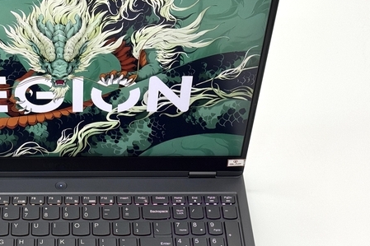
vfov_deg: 15.3
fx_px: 914
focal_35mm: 89
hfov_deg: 22.5
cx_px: 70
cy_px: 180
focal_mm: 6.76
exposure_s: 1/121
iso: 100
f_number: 1.78
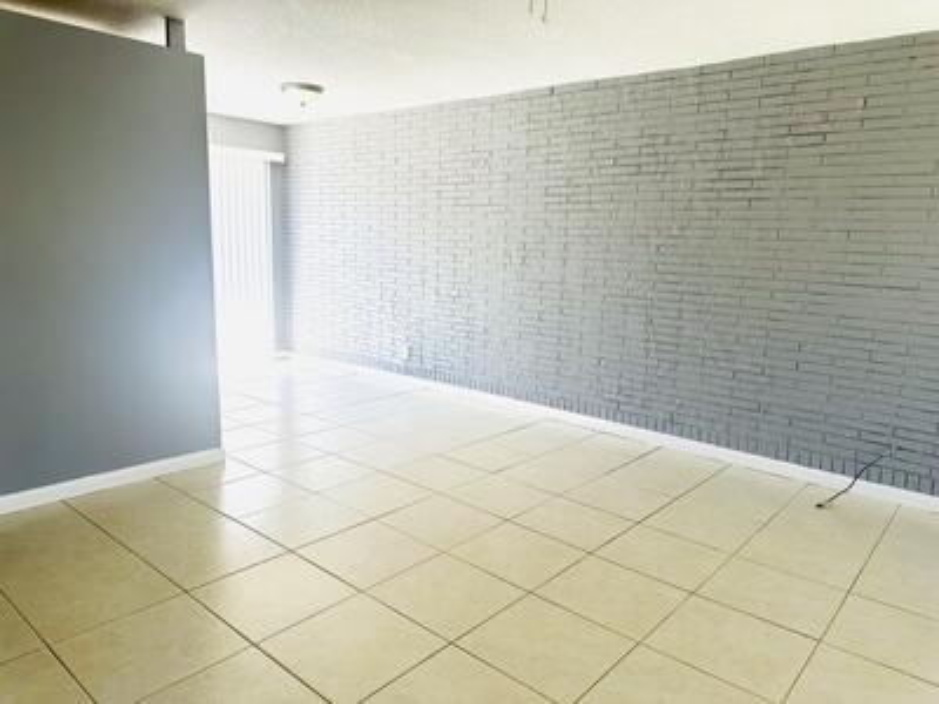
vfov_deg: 56.8
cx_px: 470
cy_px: 352
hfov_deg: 71.6
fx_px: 651
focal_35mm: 24
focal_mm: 6.86
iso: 80
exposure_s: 1/300
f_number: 1.78
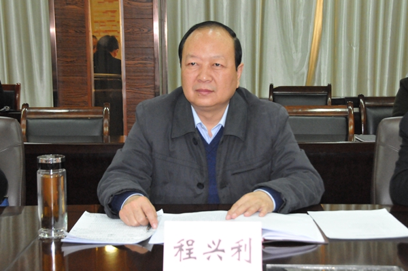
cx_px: 204
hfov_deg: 33.4
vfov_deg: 22.5
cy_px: 136
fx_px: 679
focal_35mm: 60
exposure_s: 1/60
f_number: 7.1
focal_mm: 40
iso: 3200
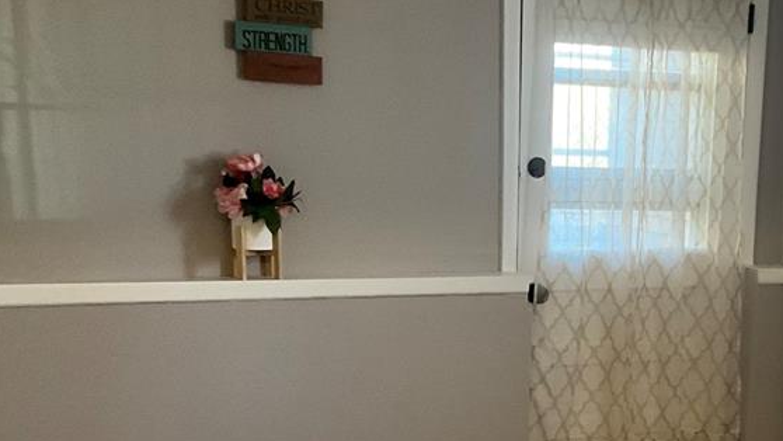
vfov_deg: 20.4
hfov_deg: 35.3
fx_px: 1204
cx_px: 578
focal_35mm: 58
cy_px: 379
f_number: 1.8
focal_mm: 3
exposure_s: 1/60
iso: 250
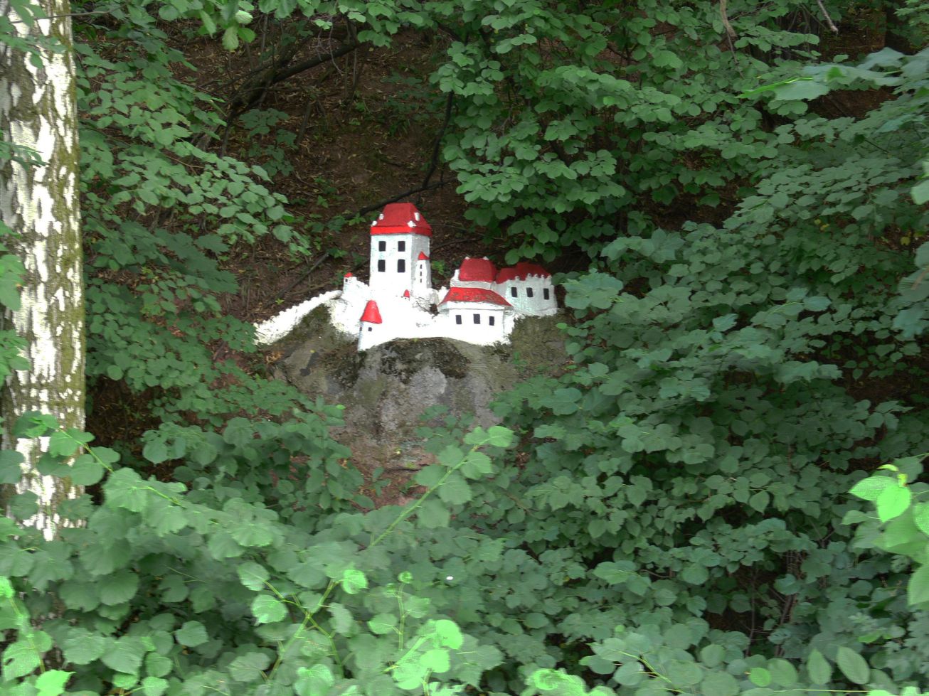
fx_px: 1503
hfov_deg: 34.4
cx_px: 464
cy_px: 348
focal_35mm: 56
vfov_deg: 26.1
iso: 100
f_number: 3.2
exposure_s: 1/13
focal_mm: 11.8
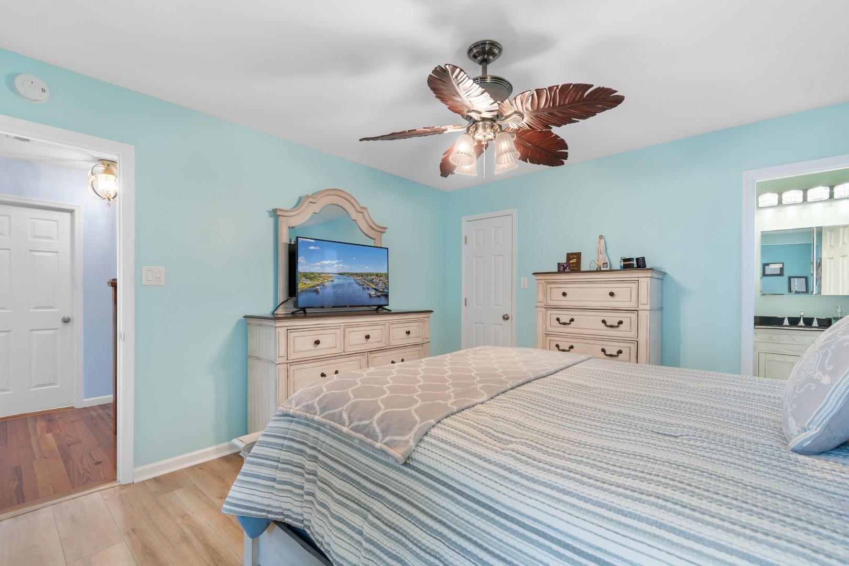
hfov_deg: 100.4
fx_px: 354
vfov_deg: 77.3
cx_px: 424
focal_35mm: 15
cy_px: 283
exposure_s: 1/6
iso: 100
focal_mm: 10
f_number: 4.5
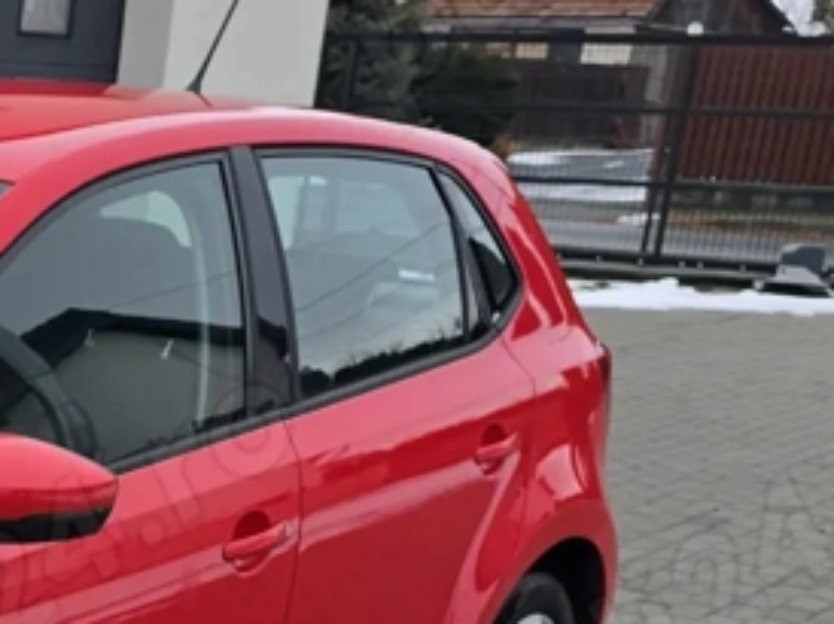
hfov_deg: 20.3
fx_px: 2022
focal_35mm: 84
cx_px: -393
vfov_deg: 17.0
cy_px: 679
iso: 64
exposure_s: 1/180
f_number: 1.7
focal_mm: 6.3
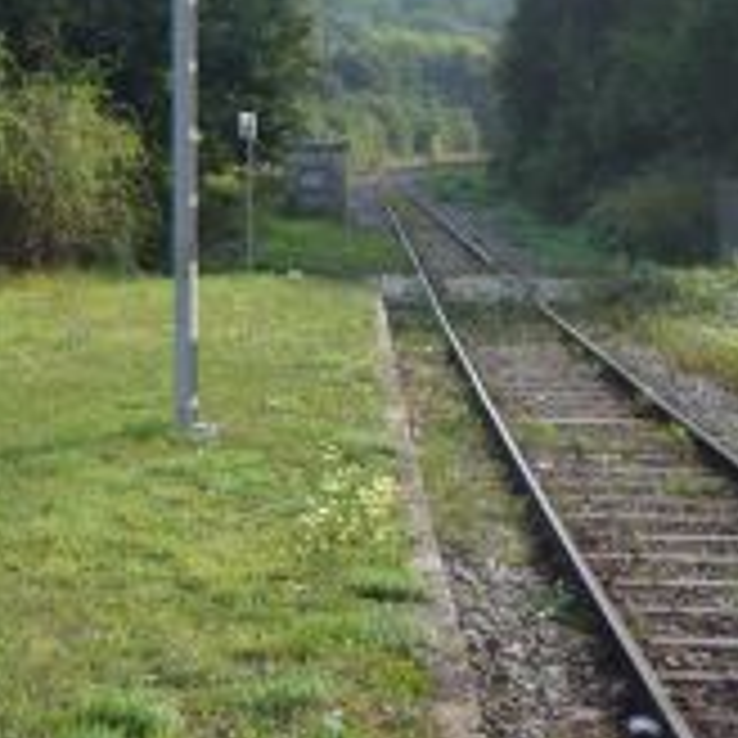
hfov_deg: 20.4
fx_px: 2002
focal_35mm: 83
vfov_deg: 20.5
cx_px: 54
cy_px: 81
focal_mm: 5.2
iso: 100
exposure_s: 1/200
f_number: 4
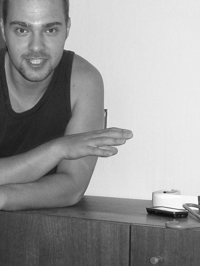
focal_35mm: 86
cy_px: 116
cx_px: 52
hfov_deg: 17.1
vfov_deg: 22.7
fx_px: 662
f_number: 3.4
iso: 200
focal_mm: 9.4
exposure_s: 1/40
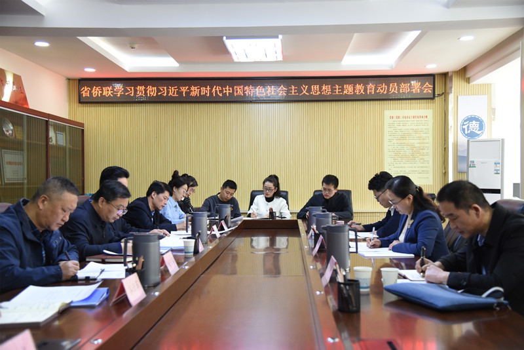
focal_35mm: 44
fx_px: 641
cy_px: 175
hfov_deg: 44.5
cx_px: 262
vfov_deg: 30.5
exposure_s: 1/80
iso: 1250
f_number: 4
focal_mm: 44
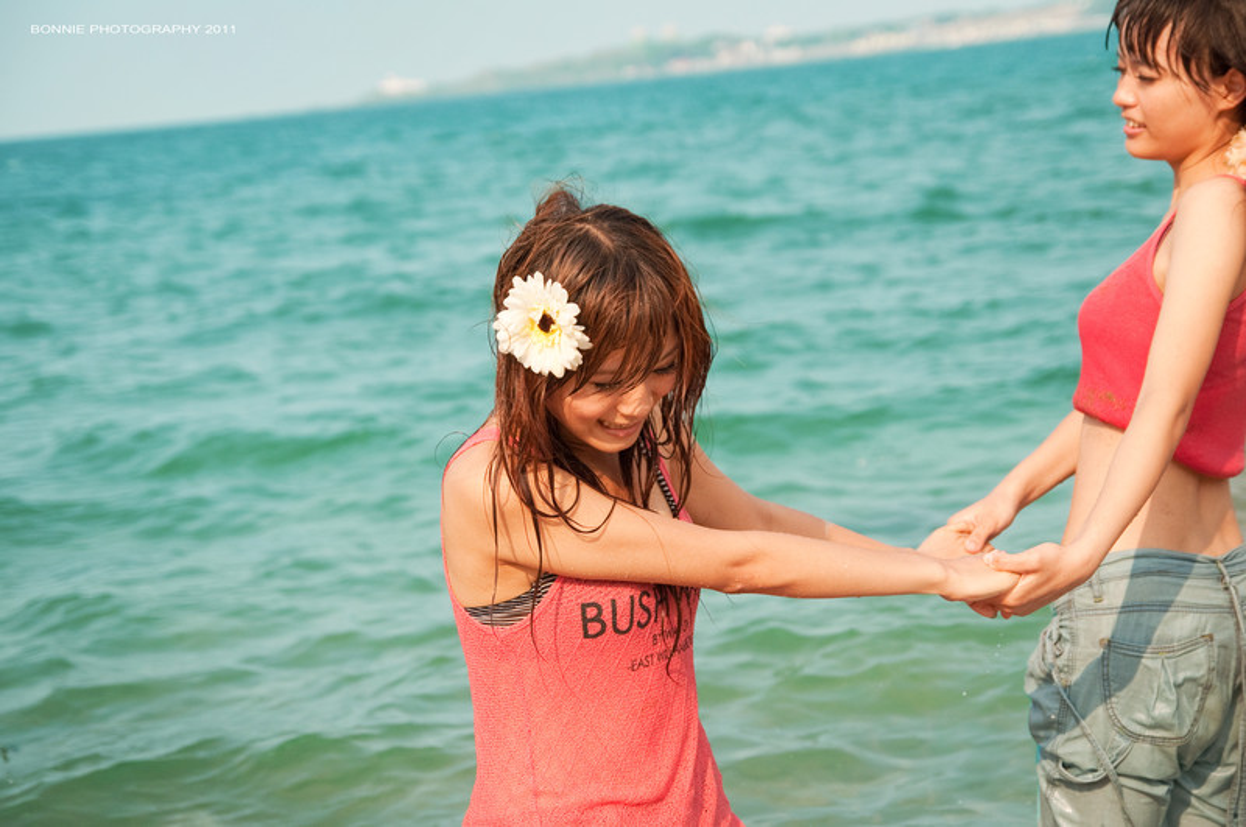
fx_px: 2488
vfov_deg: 18.9
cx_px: 623
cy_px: 414
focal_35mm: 72
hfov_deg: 28.1
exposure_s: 1/3200
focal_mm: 48
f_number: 2.8
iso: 200
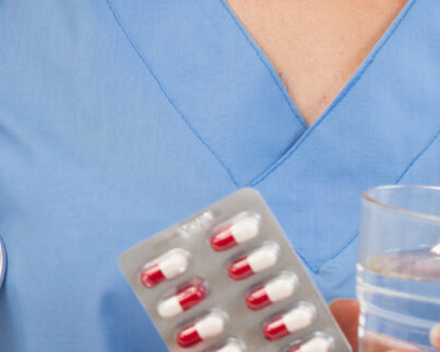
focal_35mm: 296
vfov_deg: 5.2
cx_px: -232
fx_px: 3856
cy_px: 38
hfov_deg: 6.4
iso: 250
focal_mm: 50
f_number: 3.5
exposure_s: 1/160
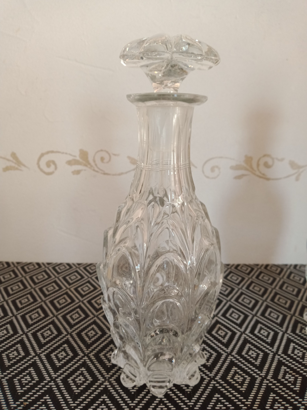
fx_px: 319
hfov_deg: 51.4
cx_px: 154
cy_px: 205
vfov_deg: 65.3
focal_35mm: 27
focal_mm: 3.54
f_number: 2
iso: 379
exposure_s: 1/33.3
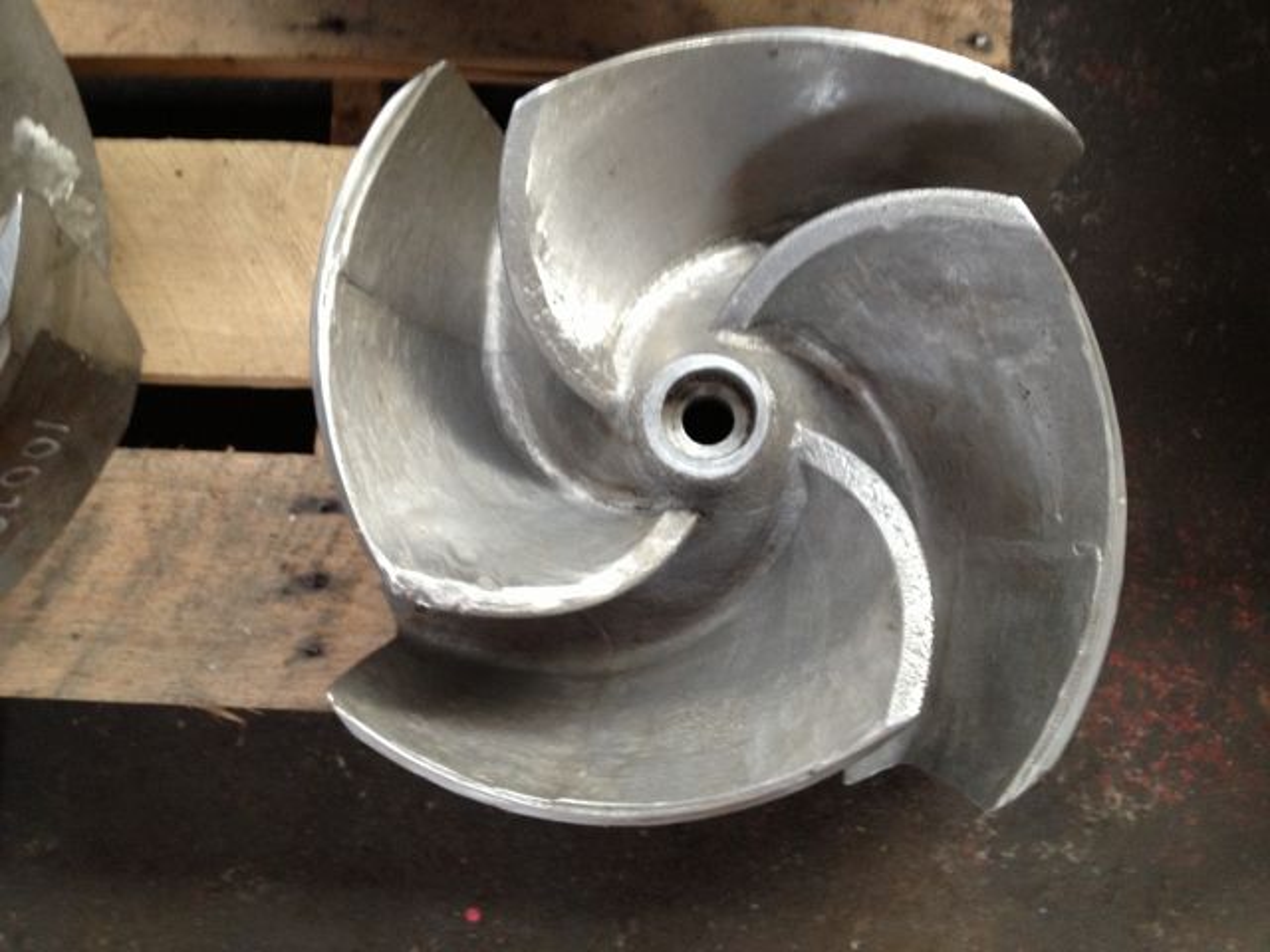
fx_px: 1284
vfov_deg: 40.7
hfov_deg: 52.6
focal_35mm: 35
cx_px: 635
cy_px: 476
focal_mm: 4.28
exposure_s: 1/20
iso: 125
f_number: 2.4
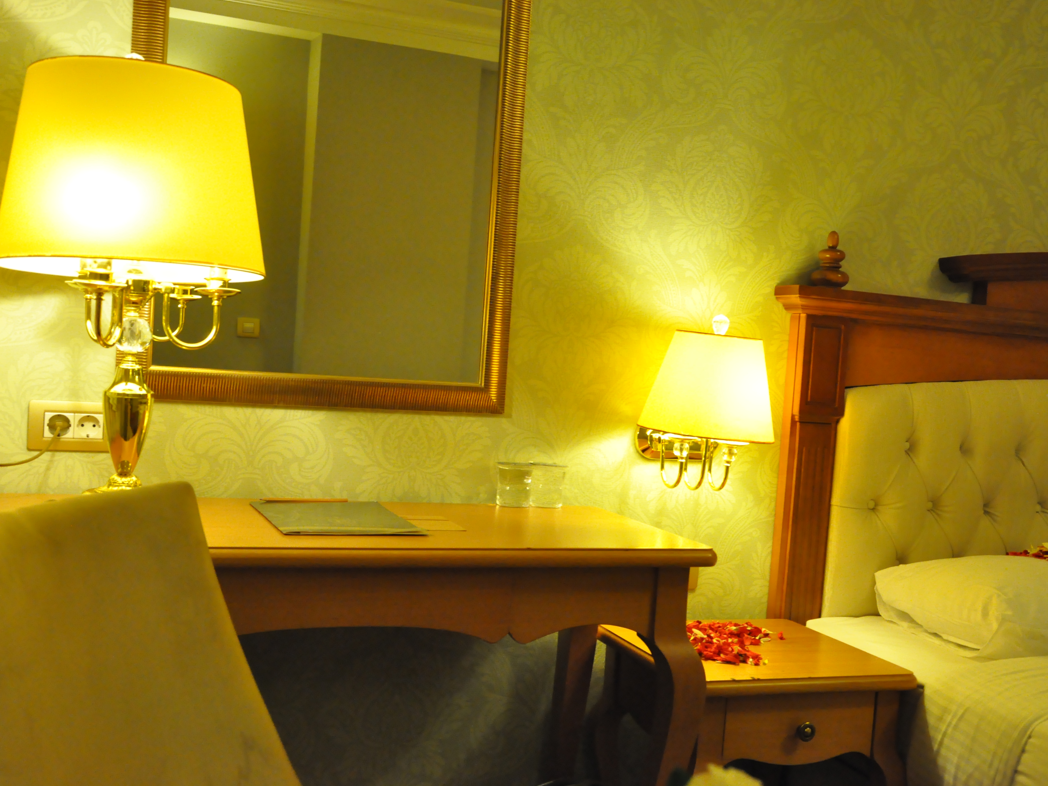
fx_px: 1211
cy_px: 398
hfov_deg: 46.8
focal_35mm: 40
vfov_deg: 36.0
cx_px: 525
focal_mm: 24
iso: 2500
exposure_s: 1/40
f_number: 6.3
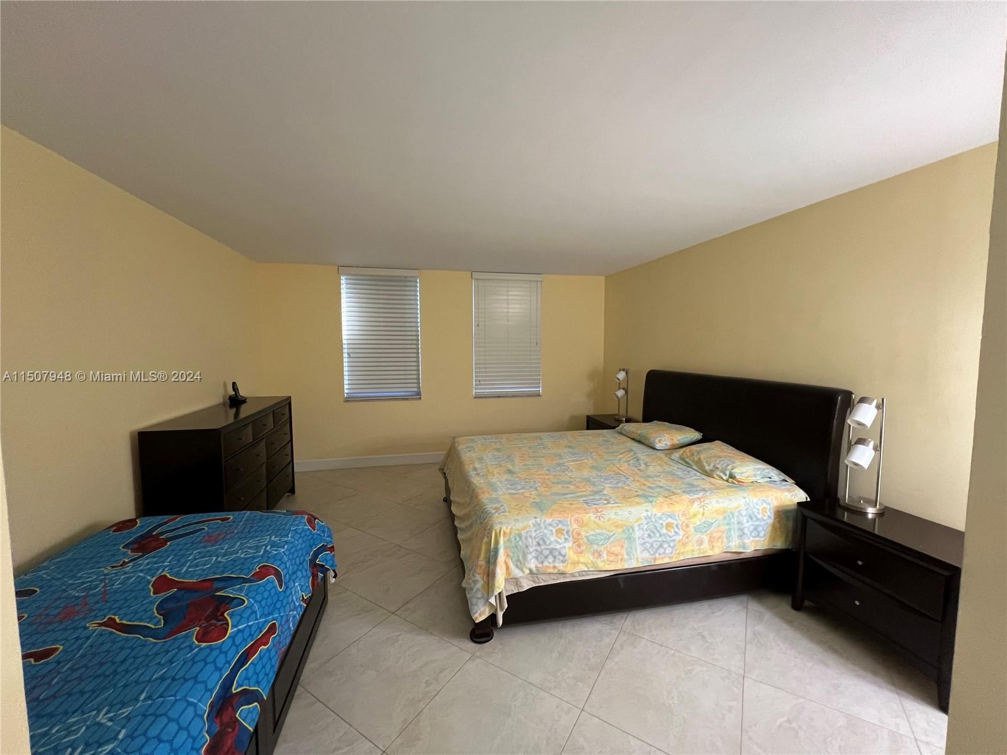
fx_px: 378
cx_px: 504
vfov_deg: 89.9
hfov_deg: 106.2
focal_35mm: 13
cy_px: 378
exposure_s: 1/60
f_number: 1.8
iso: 320
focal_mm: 1.57
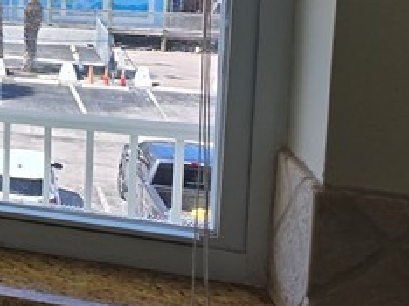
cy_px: -38
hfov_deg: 23.6
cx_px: -264
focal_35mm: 57
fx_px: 673
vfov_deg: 23.8
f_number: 1.9
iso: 40
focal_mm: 2.2
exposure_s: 1/485
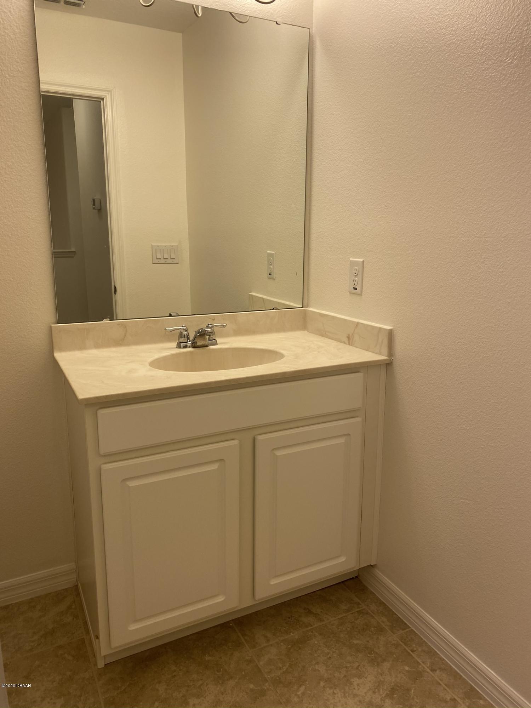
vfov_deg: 67.3
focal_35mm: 26
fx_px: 532
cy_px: 354
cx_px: 266
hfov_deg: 53.1
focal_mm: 4.25
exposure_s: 1/120
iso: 64
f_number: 1.8
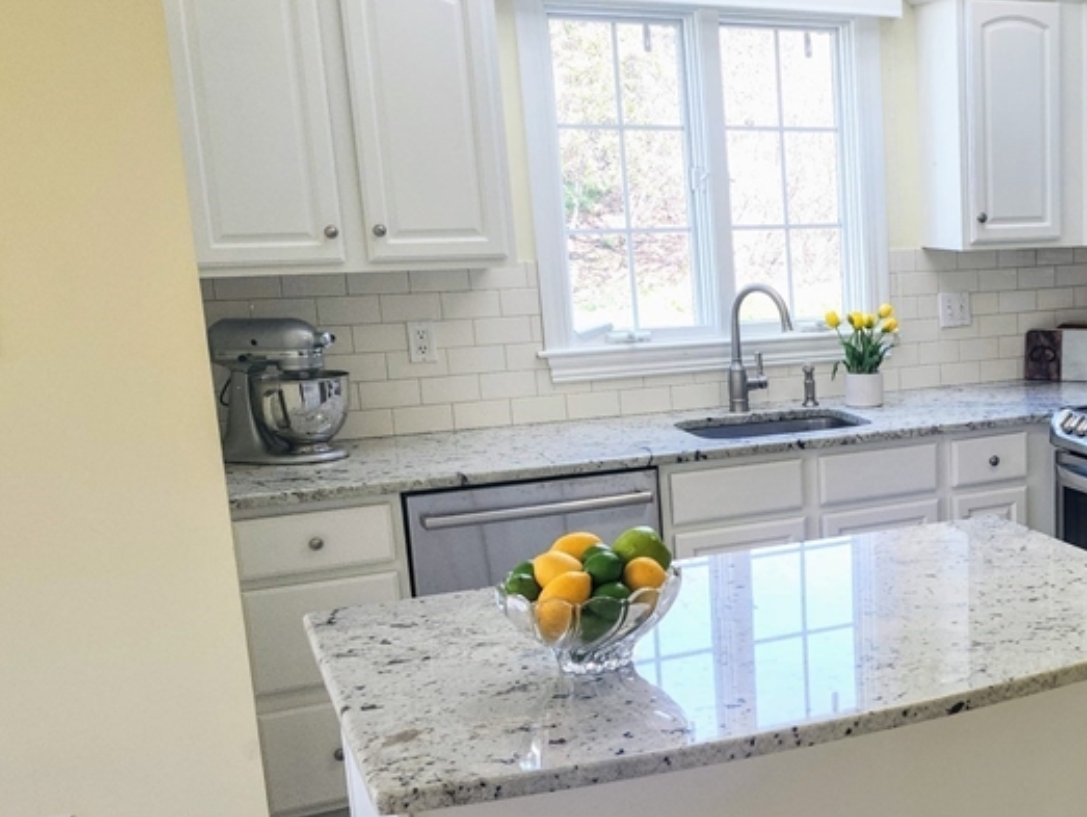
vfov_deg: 32.0
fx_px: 1414
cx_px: 1041
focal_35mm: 45
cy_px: 524
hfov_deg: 38.2
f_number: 1.8
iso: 40
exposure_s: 1/120
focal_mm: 5.54
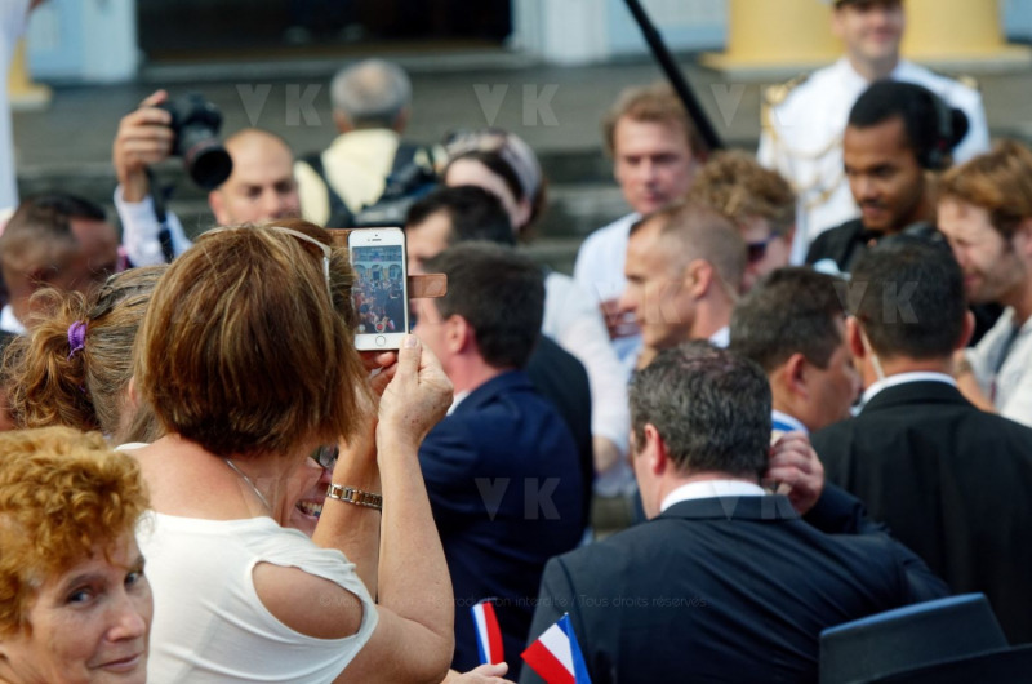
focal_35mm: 225
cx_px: 516
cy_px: 342
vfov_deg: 6.1
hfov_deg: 9.2
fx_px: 6437
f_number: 5.6
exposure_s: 1/500
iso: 250
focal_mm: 150
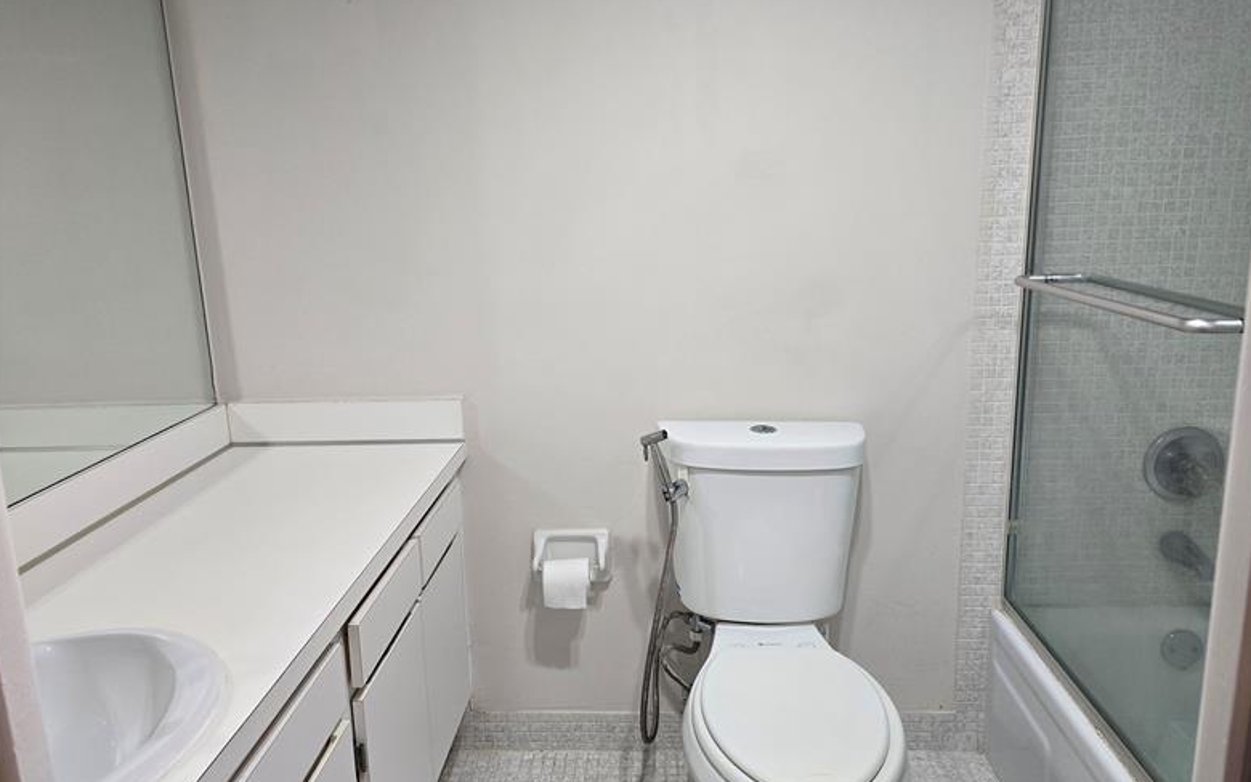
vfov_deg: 49.3
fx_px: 853
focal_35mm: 25
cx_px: 632
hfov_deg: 72.5
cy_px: 372
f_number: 1.7
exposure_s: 1/120
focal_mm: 6.3
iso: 200
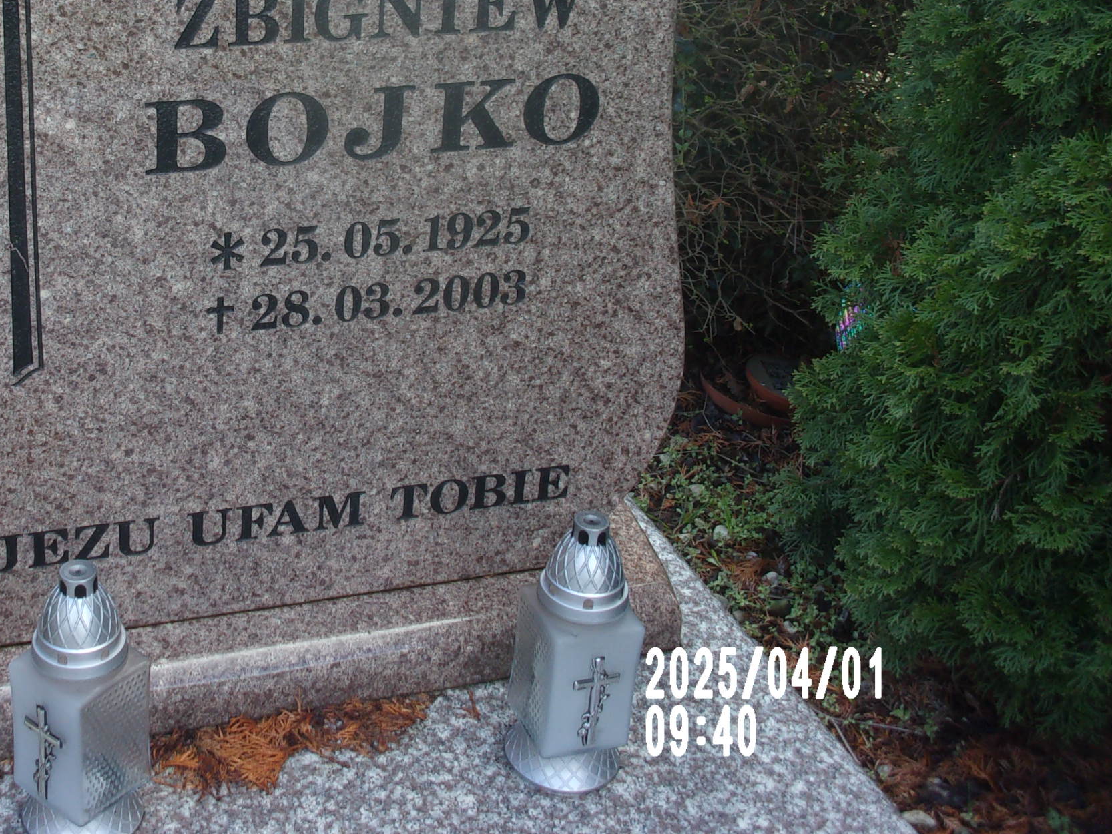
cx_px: 272
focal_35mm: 56
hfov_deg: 33.6
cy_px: 197
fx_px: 1799
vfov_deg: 25.8
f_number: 4.5
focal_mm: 6.4
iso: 80
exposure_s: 1/90
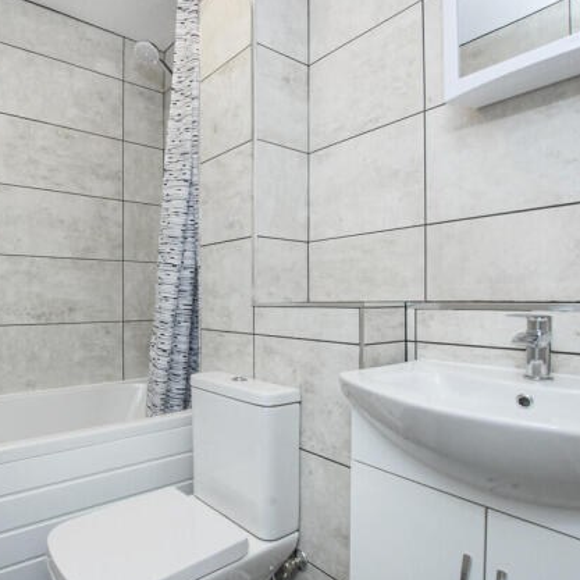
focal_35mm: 20
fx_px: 379
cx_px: 212
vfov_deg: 74.8
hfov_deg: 73.4
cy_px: 298
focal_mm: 10
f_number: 11
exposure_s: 1/8
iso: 400
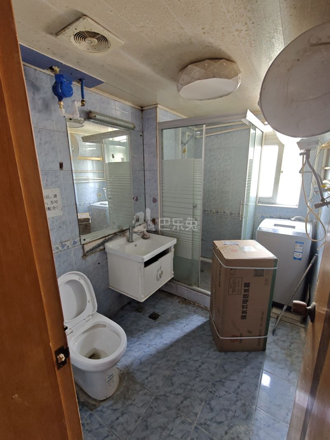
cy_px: 220
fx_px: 191
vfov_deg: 98.2
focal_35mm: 15
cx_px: 165
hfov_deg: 81.7
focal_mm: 2.3
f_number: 2
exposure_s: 1/40
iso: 400
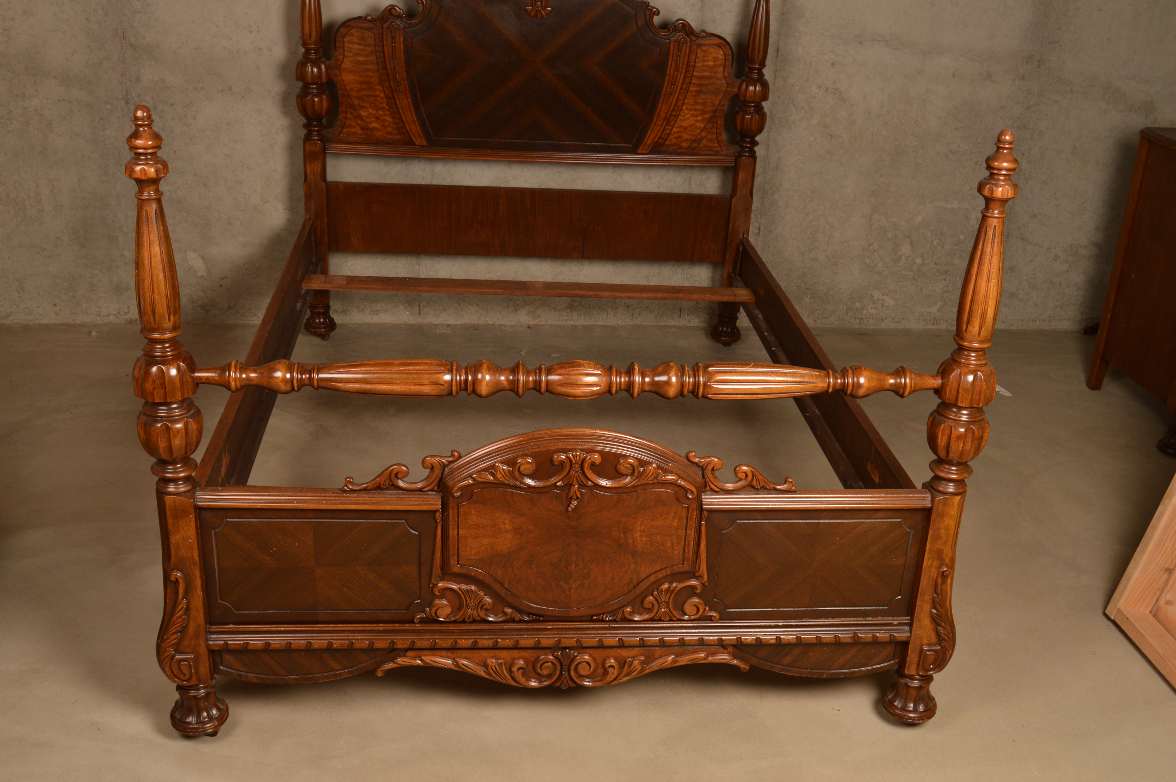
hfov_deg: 53.2
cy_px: 391
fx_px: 1175
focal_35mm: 36
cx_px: 588
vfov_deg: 36.8
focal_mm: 24
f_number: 7.1
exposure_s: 1/160
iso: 200
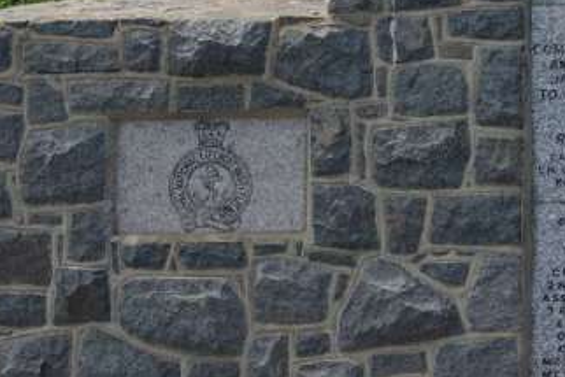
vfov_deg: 18.9
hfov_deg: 25.1
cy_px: 177
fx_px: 1130
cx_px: 686
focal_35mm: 72
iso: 125
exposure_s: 1/200
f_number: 10
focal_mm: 29
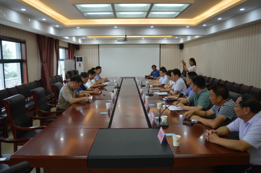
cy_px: 86
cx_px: 130
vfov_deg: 43.6
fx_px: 217
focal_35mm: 30
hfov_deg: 62.0
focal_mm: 20
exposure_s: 1/50
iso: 400
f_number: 3.8
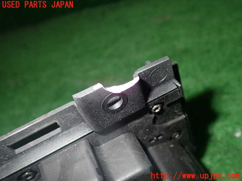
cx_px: 121
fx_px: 252
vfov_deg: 39.7
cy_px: 90
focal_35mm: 36
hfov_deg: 51.4
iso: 200
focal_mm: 6.37
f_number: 7.1
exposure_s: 1/40
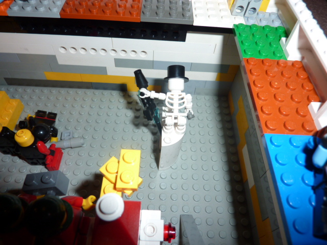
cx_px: 164
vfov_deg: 54.9
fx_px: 236
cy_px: 122
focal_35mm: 25
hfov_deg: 69.4
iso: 100
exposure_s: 1/30
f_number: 4
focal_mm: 4.1
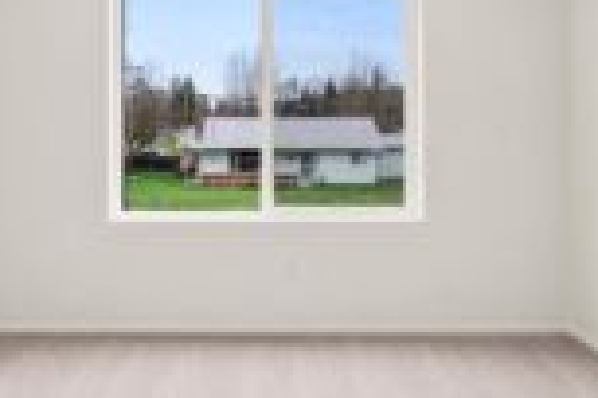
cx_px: 274
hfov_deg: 55.7
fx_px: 565
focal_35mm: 34
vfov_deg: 38.6
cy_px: 146
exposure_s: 1/100
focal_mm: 13
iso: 80
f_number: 7.1
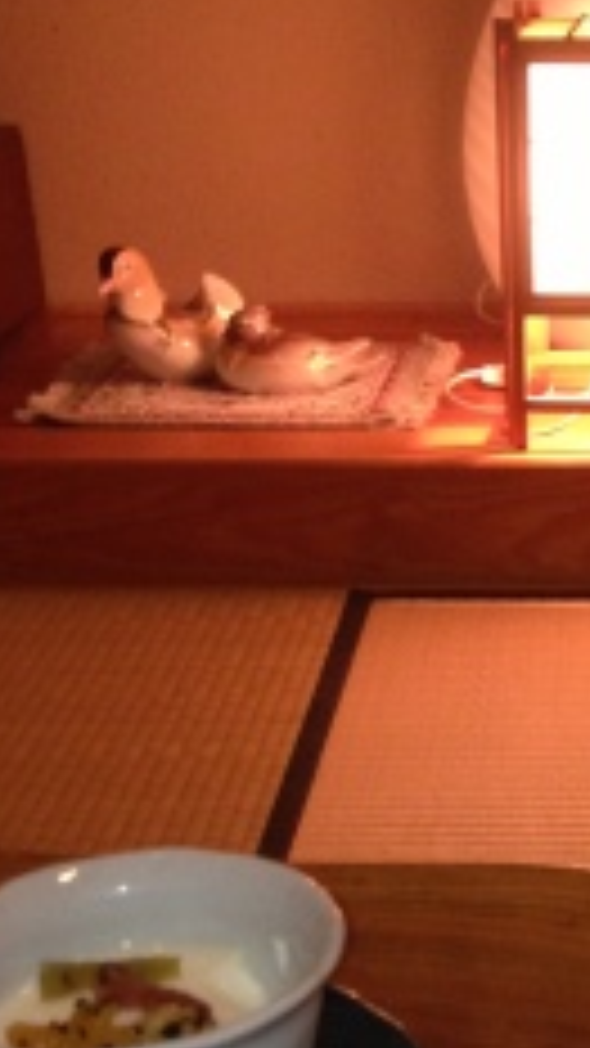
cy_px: 783
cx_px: 579
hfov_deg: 15.4
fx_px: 2142
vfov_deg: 27.2
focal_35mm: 77
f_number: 2.4
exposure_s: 1/20
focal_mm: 4.13
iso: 250
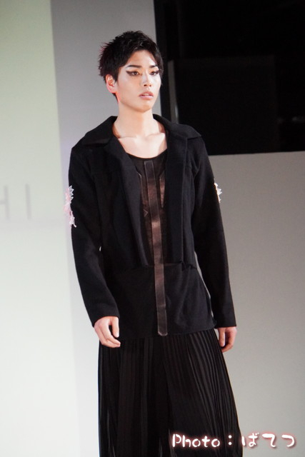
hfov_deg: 4.6
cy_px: 228
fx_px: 3810
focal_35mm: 300
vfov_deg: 6.9
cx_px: 152
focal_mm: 200
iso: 10000
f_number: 7.1
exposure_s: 1/320
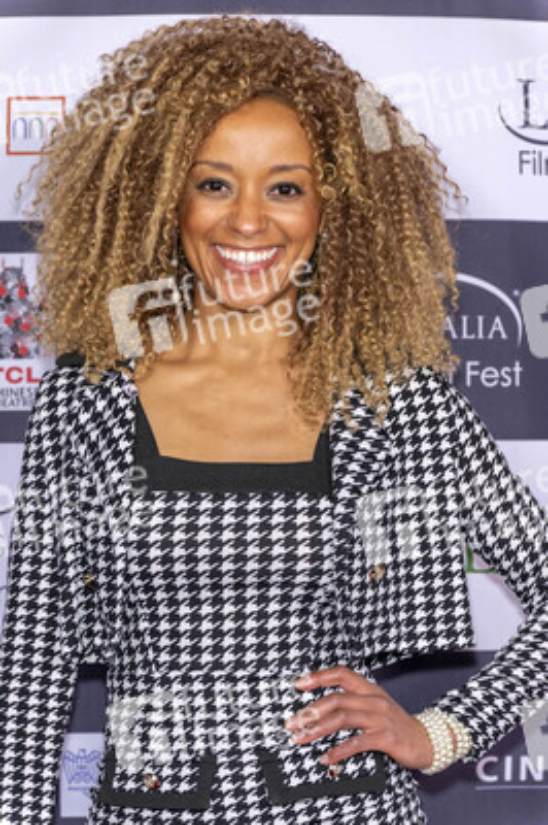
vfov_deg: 20.4
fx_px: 2287
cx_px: 274
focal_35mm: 100
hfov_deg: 13.7
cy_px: 412
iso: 800
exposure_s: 1/200
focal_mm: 100
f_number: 5.6
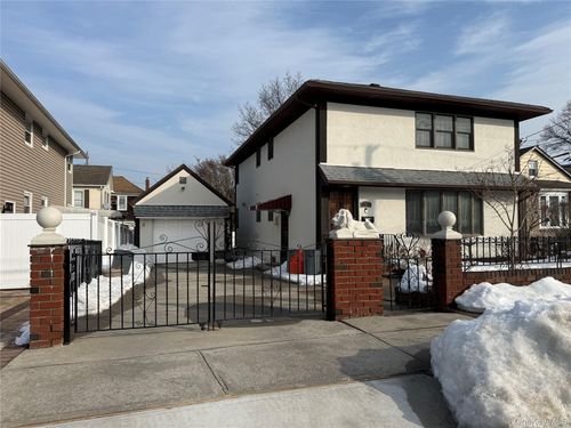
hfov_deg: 71.6
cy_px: 214
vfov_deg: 56.8
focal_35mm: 24
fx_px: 396
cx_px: 286
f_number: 1.78
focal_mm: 6.76
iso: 80
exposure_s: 1/6173
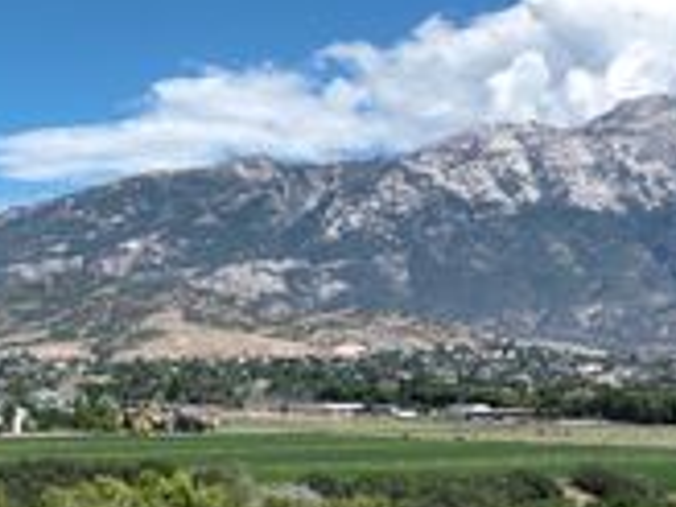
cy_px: 752
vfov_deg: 18.1
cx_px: 115
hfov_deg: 26.1
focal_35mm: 73
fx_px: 1426
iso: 100
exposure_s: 1/2000
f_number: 3.2
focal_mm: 12.29
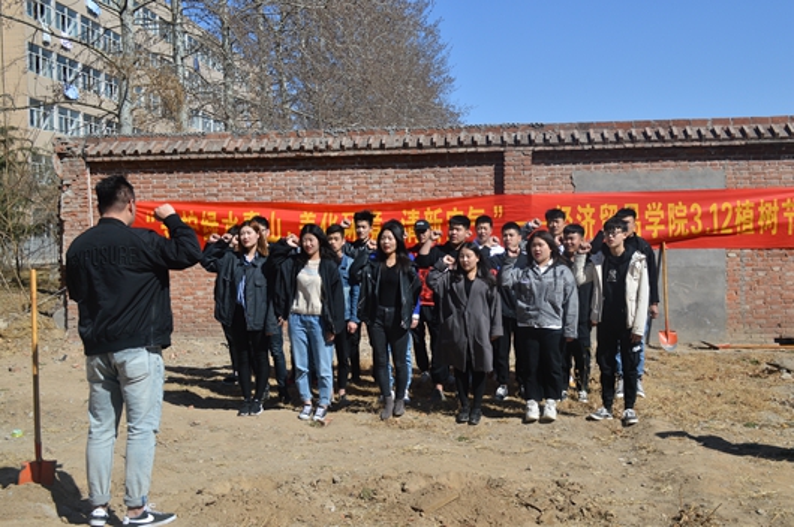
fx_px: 859
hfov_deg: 49.6
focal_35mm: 39
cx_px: 397
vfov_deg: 34.1
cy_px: 264
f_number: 8
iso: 110
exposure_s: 1/400
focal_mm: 26
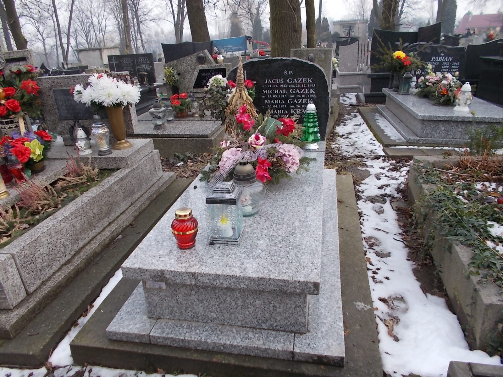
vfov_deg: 53.1
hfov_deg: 67.3
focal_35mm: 26
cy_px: 188
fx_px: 378
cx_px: 252
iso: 80
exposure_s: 1/200
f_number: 3.2
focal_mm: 4.6
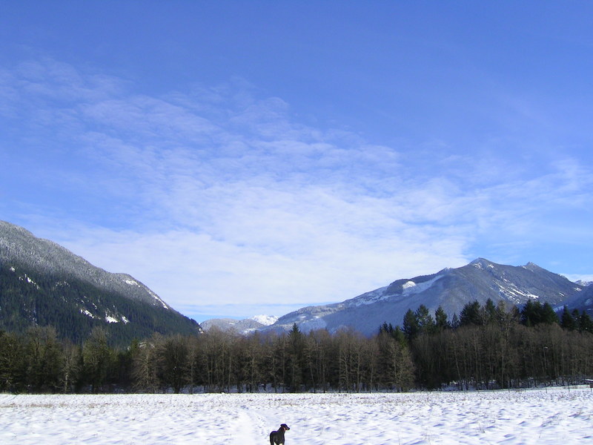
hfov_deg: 51.4
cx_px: 296
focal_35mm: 36
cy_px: 222
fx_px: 617
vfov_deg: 39.7
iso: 71
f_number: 4.8
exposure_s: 1/584
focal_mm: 5.6
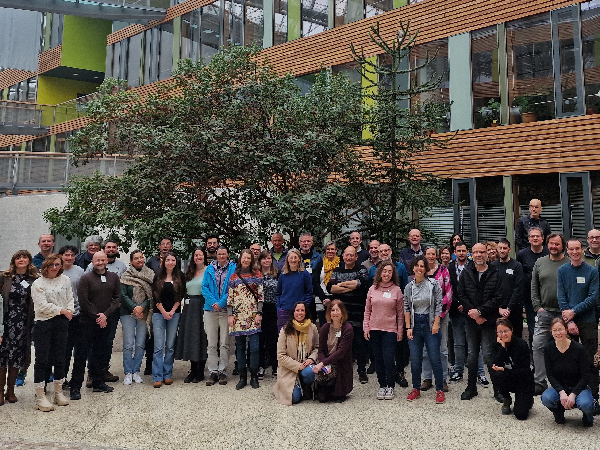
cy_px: 112
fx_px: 624
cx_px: 387
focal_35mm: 36
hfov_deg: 50.7
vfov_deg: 38.6
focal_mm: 6.4
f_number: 1.8
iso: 50
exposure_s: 1/193
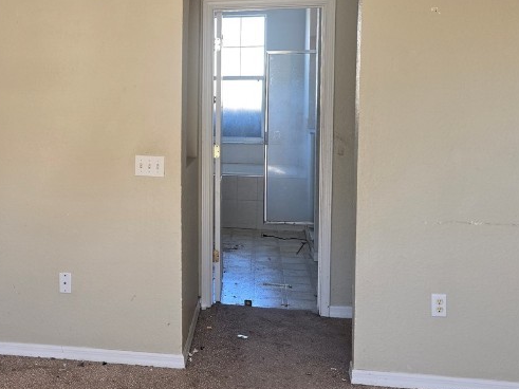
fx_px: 719
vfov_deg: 30.1
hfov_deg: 38.2
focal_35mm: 48
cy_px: 141
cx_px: 103
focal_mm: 6.3
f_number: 1.7
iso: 25
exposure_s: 1/60
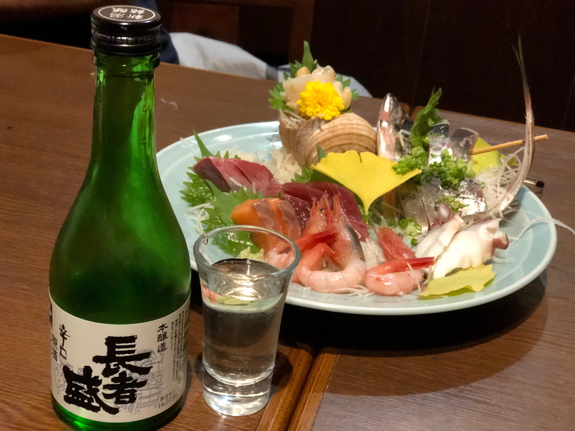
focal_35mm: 57
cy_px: 216
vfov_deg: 25.7
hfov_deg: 33.8
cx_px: 288
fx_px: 947
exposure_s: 1/50
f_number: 2.8
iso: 1250
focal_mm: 6.6
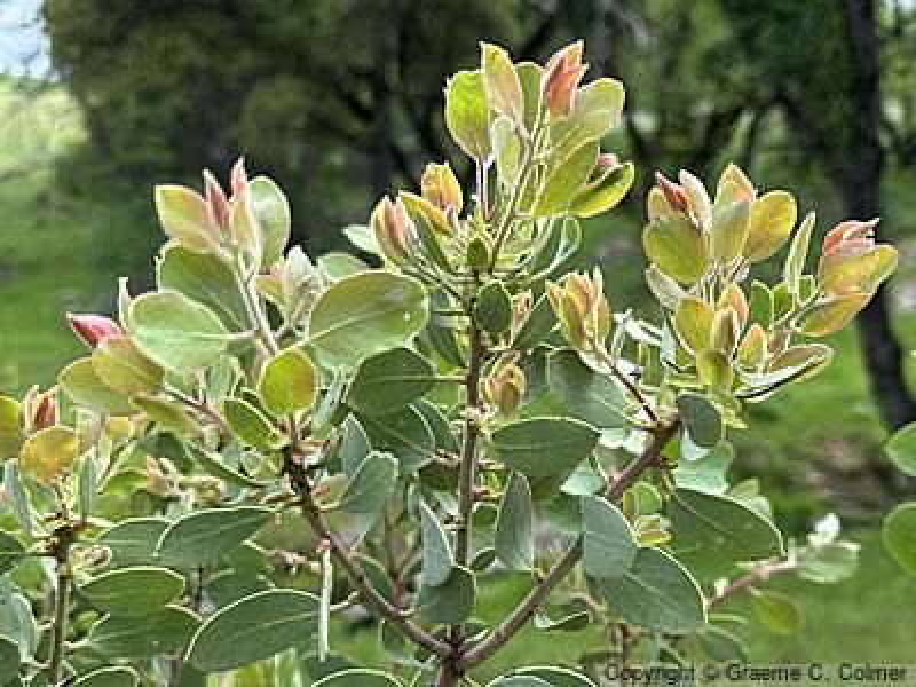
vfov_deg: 56.8
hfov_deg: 71.6
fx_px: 635
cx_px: 458
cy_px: 344
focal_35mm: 24
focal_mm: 6.86
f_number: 1.78
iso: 80
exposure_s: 1/816
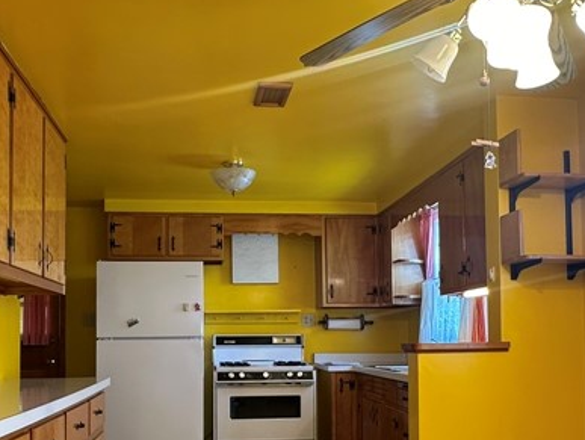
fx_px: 626
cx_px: 265
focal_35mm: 37
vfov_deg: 37.9
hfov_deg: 50.0
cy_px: 319
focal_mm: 2.22
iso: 160
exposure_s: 1/60
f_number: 2.2
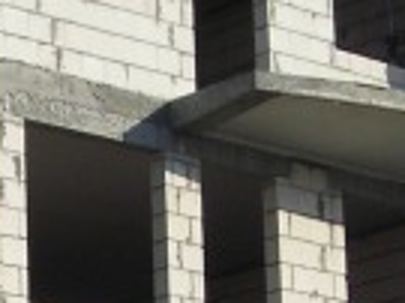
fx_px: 2630
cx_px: -39
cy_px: 462
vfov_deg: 6.5
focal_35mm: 225
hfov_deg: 8.7
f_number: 6.4
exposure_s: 1/236
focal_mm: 6.3
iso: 50
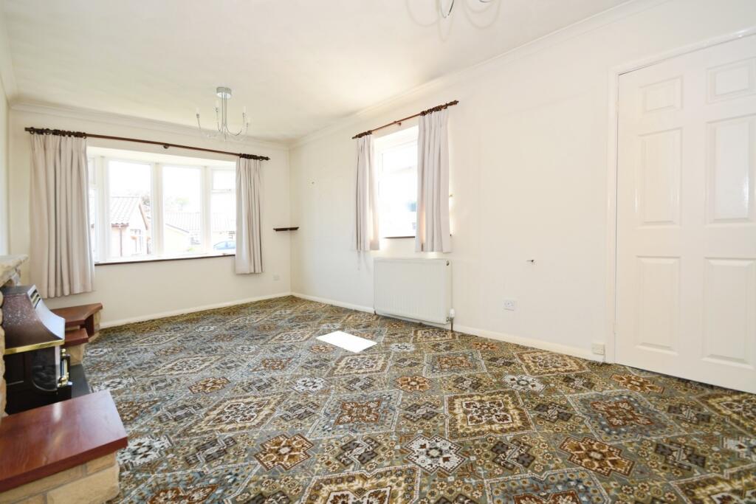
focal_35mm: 15
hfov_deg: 100.4
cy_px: 252
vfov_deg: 77.3
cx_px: 378
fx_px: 315
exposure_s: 1/60
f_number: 8
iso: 400
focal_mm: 10
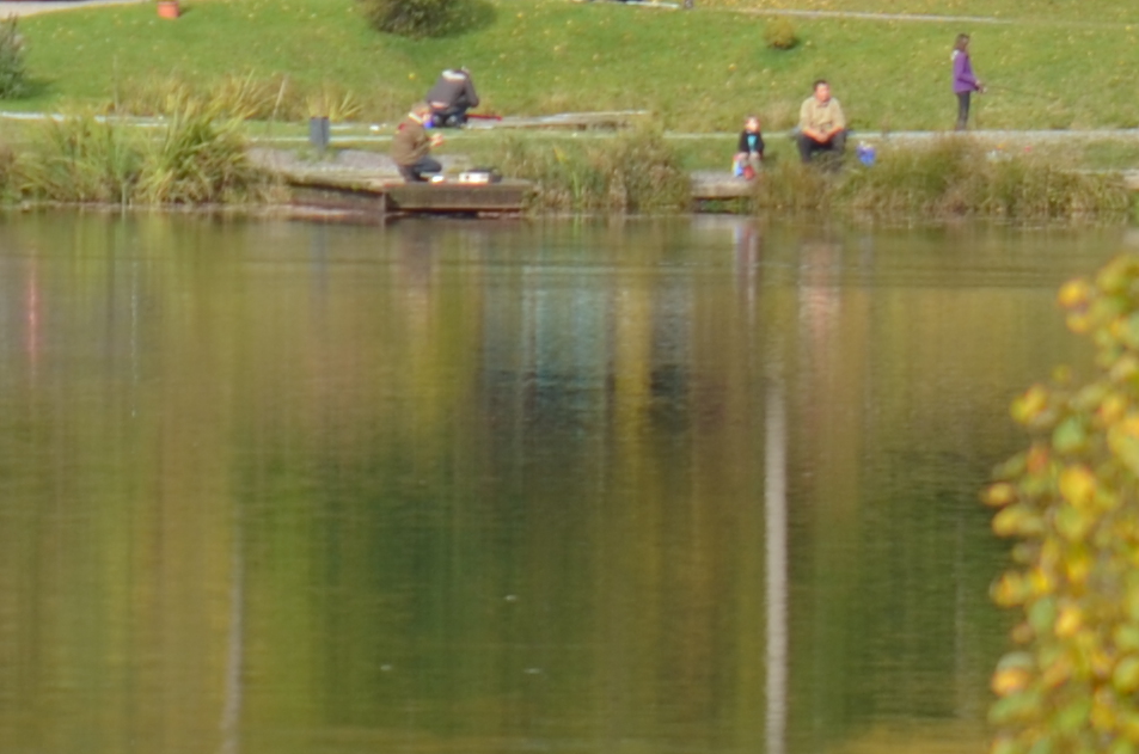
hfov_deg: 3.1
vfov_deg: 2.1
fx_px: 20823
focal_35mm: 660
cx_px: -827
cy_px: 864
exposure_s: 1/320
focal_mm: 85
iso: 100
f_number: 4.5
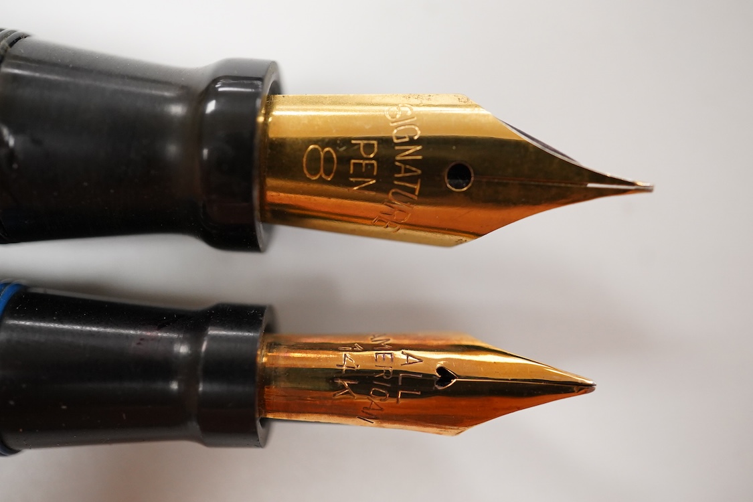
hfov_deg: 43.6
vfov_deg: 29.9
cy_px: 251
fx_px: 941
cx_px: 376
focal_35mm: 45
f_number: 7.1
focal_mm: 30
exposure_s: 1/200
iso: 2500
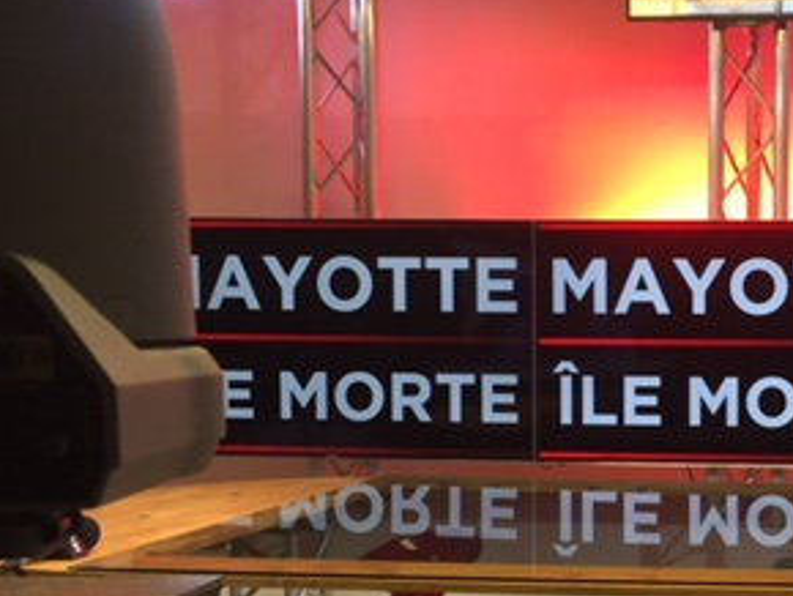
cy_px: 399
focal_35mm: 64
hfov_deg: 28.8
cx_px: 741
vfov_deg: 22.9
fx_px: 1467
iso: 125
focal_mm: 4.15
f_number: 2.2
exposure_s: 1/30
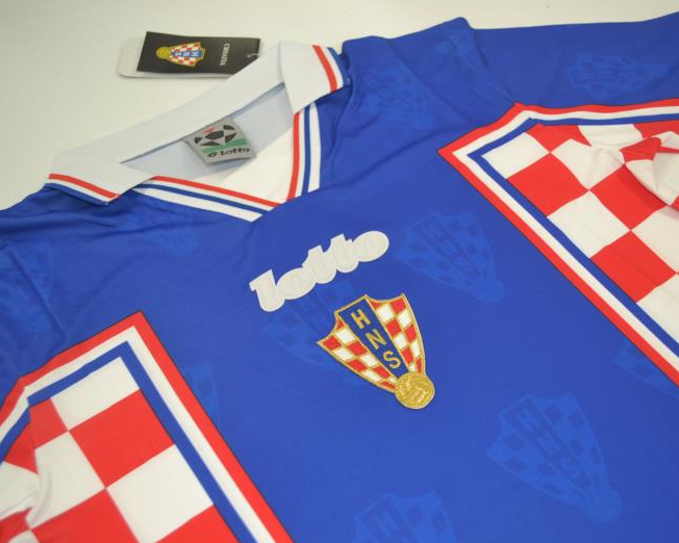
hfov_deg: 47.8
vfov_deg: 39.2
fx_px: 764
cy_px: 275
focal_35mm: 38
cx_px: 385
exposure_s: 1/200
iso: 200
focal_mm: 22
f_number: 3.8
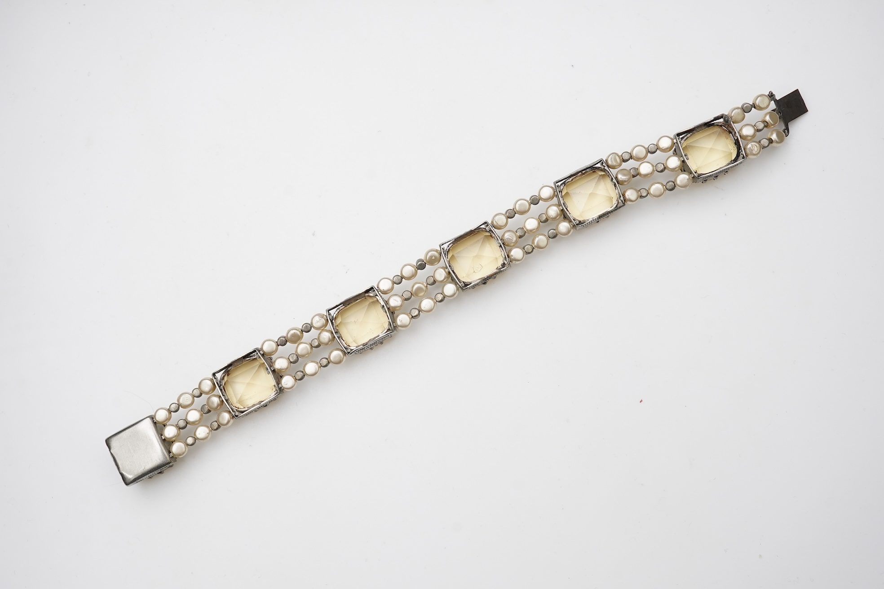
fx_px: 1105
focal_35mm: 45
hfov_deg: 43.6
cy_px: 294
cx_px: 442
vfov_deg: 29.9
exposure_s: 1/125
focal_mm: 30
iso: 400
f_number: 18
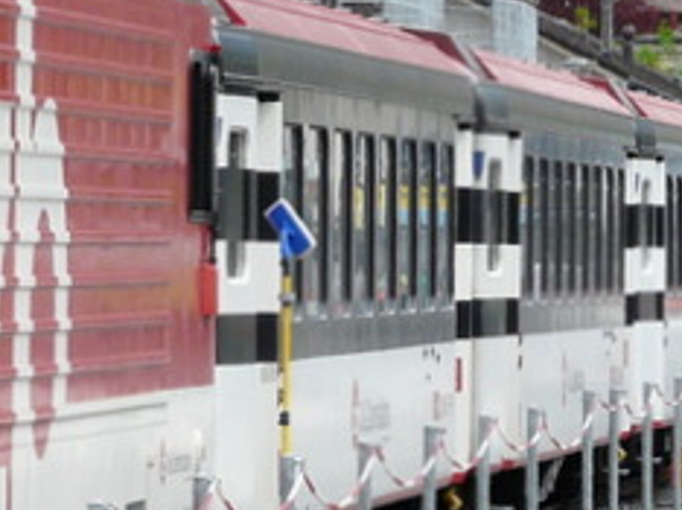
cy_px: 236
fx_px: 11022
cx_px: 93
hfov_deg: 3.5
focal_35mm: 560
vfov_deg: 2.7
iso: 100
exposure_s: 1/250
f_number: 5.6
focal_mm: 21.6
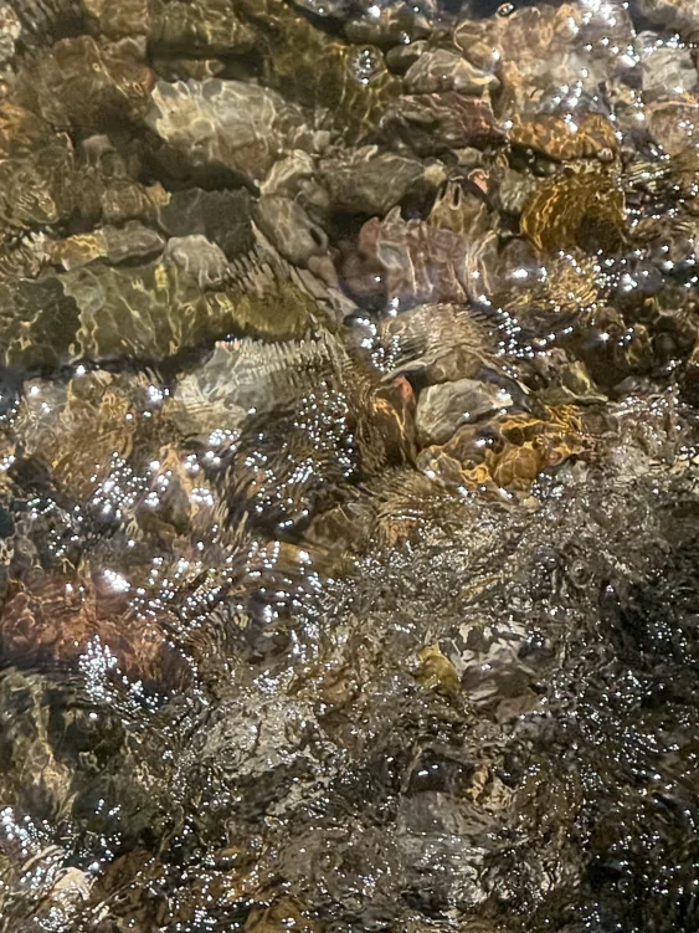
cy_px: 477
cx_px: 89
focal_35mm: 230
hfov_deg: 6.4
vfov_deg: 8.6
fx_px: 6194
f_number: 2.8
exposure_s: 1/990
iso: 64
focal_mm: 15.66
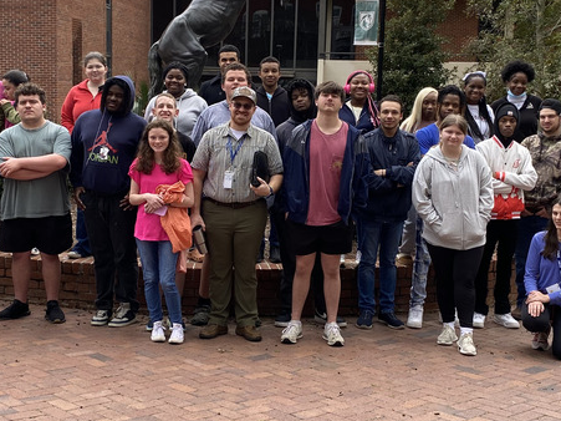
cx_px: 225
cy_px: 210
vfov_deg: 24.8
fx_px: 956
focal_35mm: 59
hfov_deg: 32.6
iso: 32
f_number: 1.8
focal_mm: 4.25
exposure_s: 1/588
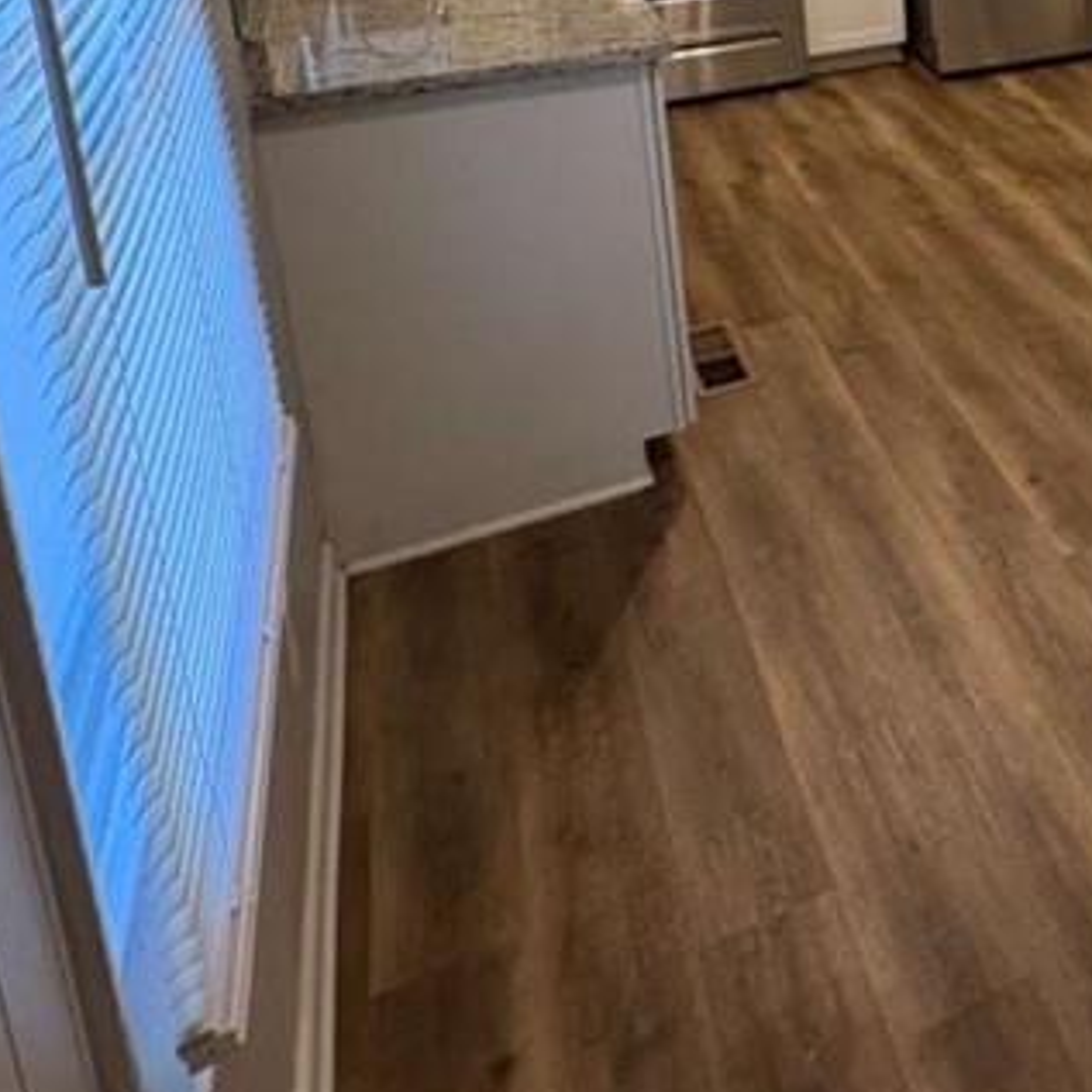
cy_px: -41
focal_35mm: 40
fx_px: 1428
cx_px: 1306
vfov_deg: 36.8
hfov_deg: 33.9
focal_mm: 2.22
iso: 250
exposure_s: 1/60
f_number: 2.2
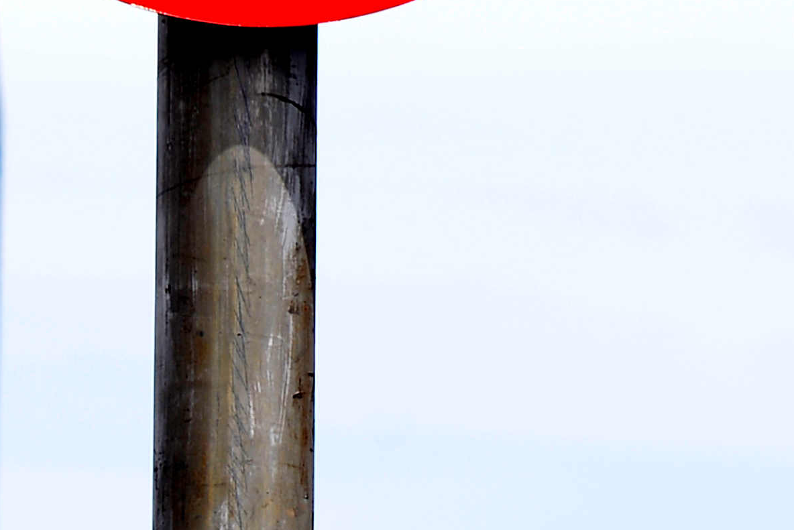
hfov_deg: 3.2
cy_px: -364
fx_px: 14013
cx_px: 116
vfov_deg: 2.2
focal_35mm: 635
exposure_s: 1/250
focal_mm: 125
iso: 100
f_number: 9
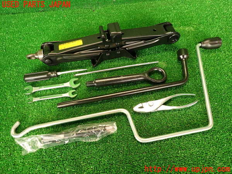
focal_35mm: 25
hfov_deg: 69.4
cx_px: 116
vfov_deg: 54.9
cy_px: 87
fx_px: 168
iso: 250
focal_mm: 4.5
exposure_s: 1/30
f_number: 2
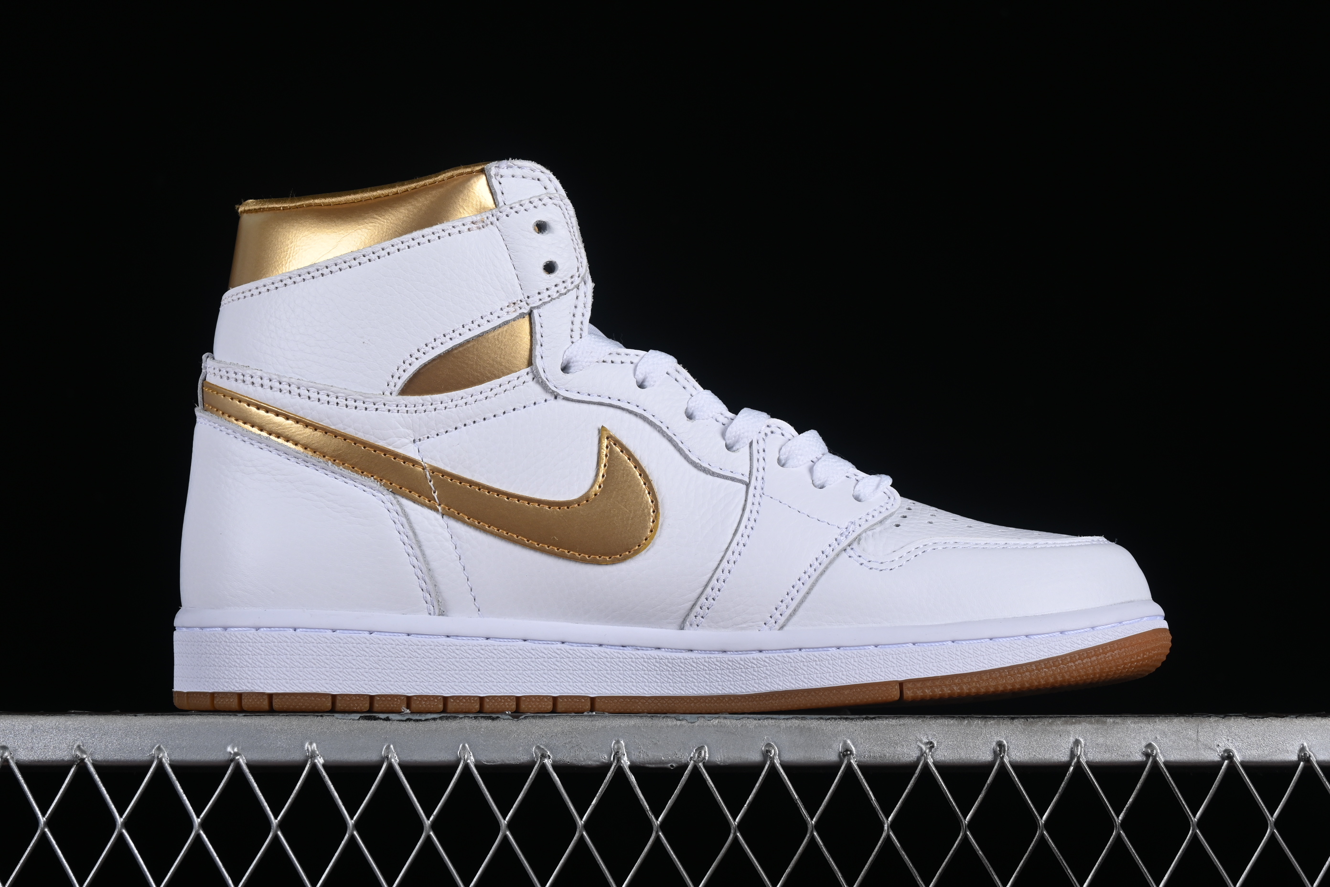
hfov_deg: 27.0
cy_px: 444
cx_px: 665
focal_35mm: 75
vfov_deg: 18.2
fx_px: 2771
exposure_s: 1/160
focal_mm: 50
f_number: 8
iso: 160
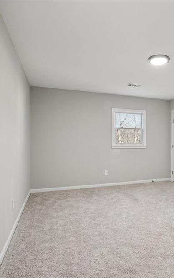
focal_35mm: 25
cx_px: 134
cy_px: 141
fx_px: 190
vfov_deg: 72.5
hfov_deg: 47.2
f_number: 8
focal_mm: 16
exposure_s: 1/13
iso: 800
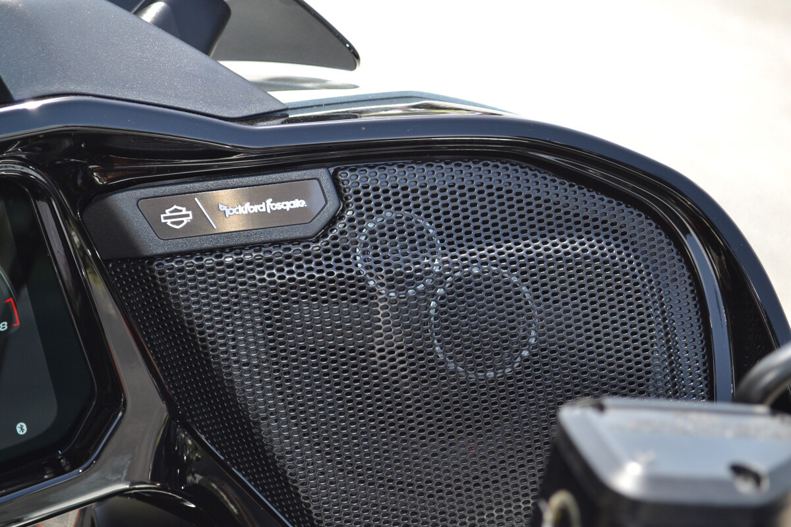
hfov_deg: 29.9
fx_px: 1483
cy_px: 264
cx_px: 396
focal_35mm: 68
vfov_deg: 20.2
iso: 140
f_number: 5.3
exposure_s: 1/125
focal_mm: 45
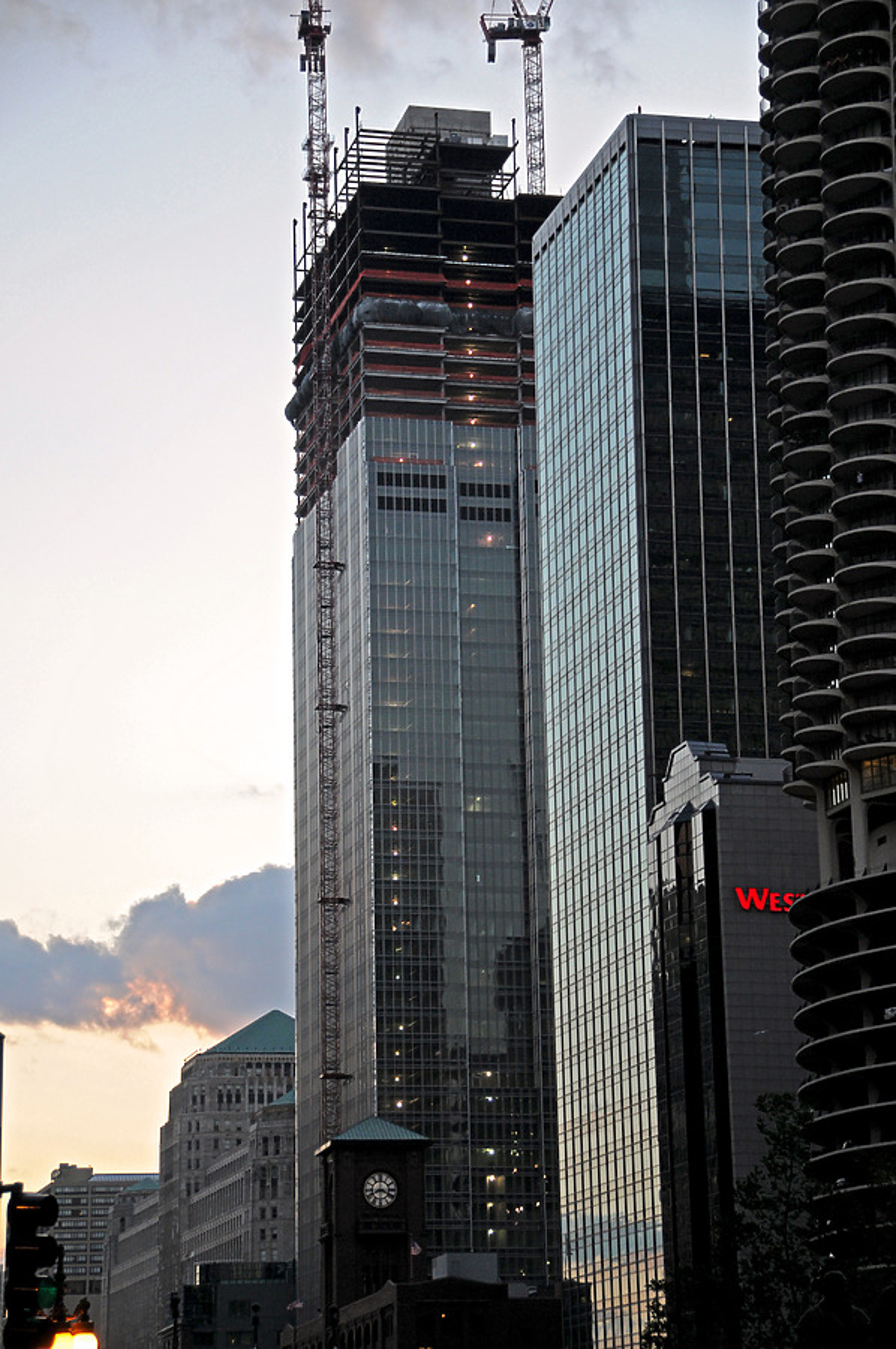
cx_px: 448
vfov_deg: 21.9
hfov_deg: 14.7
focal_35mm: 93
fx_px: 3480
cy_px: 674
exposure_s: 1/320
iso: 640
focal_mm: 62
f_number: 4.8
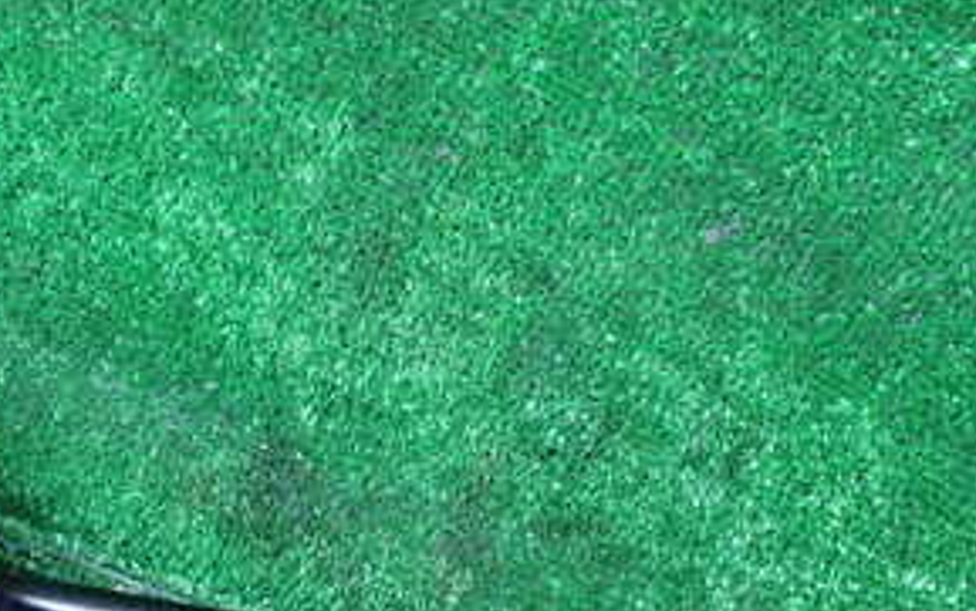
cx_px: 314
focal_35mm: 66
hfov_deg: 30.8
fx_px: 1757
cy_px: 618
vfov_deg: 19.2
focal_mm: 5.4
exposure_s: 1/40
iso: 200
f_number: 2.3
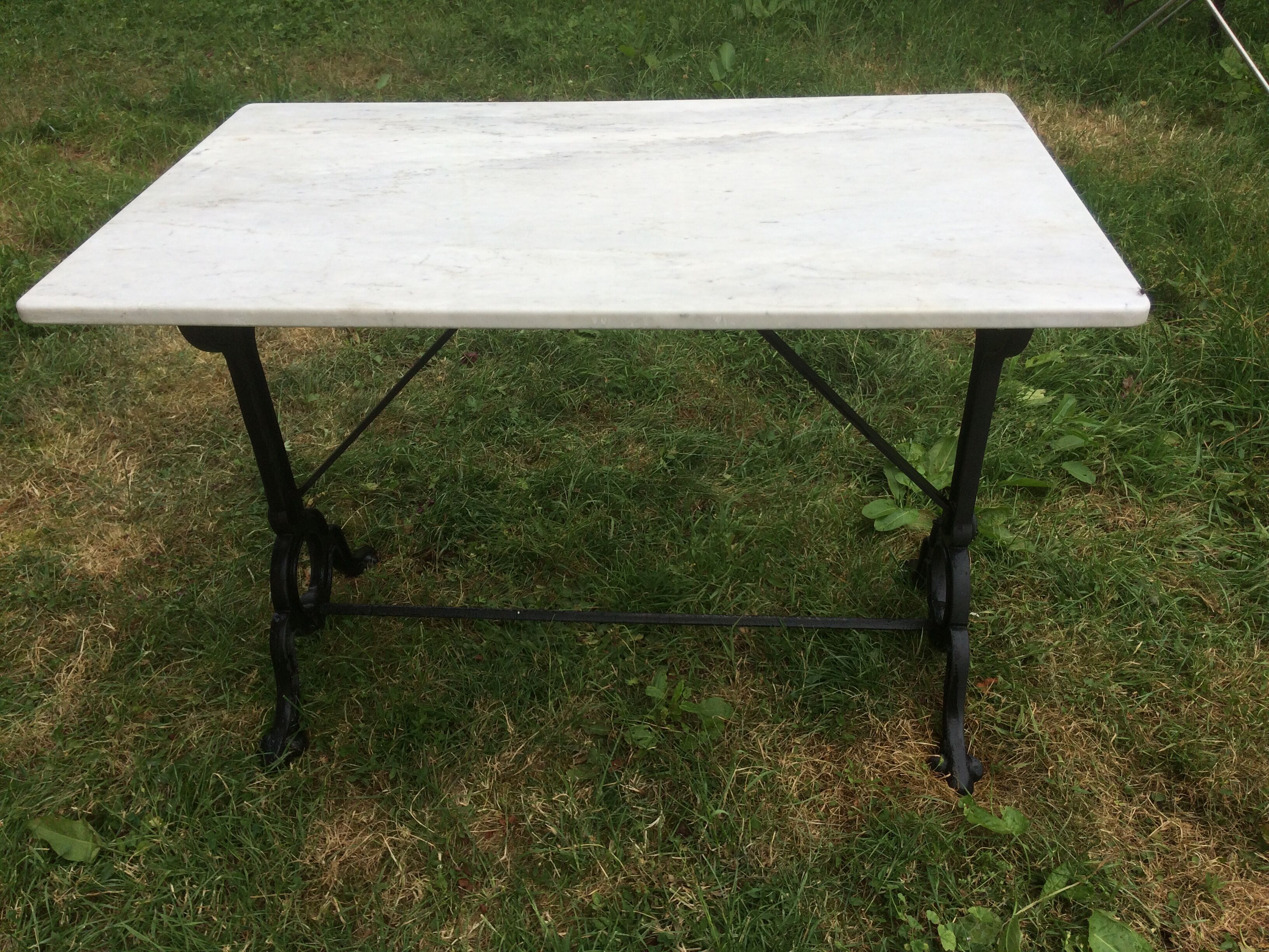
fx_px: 1063
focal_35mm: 29
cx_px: 634
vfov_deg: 48.2
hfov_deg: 61.7
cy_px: 476
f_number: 2.2
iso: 32
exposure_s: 1/1026
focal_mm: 4.15
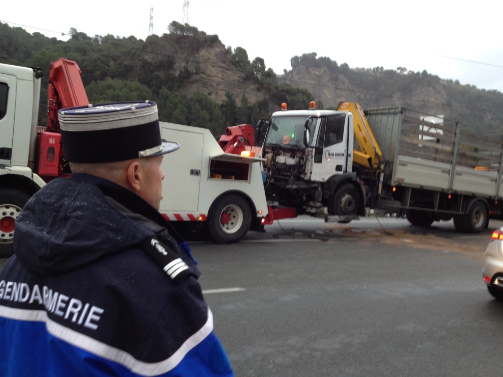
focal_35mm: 35
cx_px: 252
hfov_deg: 52.6
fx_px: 509
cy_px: 188
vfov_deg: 40.7
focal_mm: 4.28
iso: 50
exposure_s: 1/20
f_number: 2.4
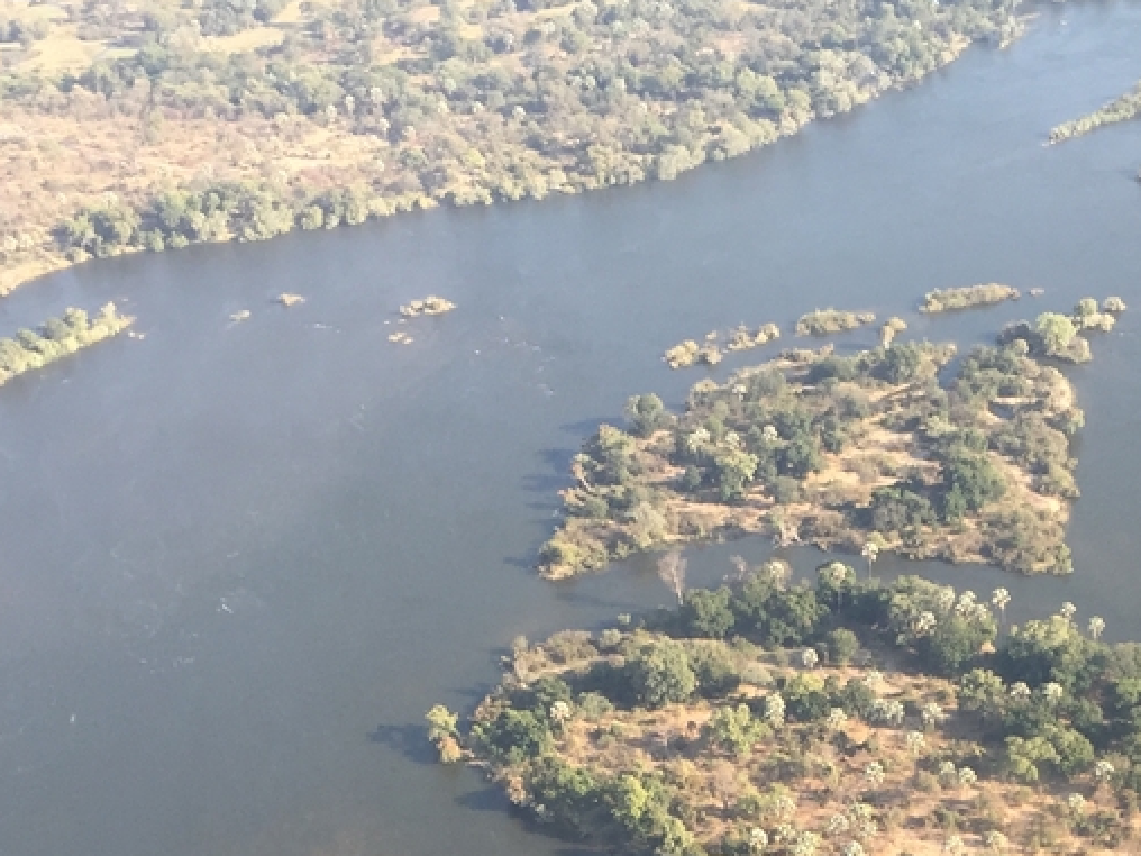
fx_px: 2406
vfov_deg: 18.9
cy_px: 1065
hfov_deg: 26.4
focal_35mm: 73
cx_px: 829
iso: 32
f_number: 2.2
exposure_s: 1/439
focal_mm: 4.15
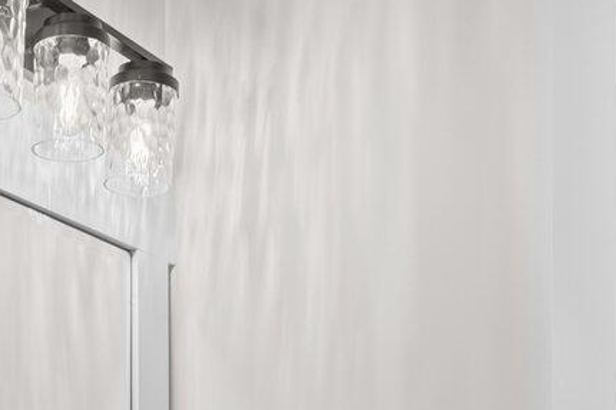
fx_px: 1385
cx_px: 74
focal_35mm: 81
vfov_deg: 15.1
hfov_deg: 24.4
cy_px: 683
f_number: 6.3
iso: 125
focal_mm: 17
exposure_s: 1/5
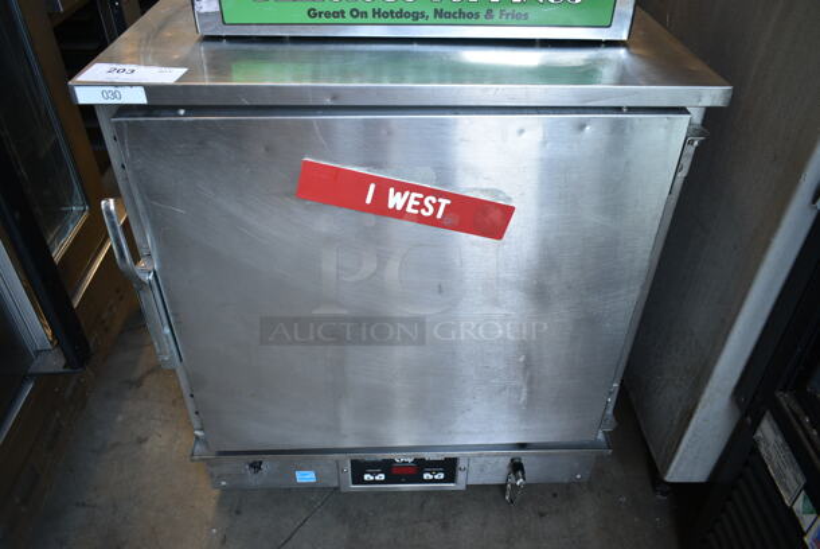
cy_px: 274
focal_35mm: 27
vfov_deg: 48.0
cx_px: 410
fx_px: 616
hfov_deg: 67.3
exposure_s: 1/30
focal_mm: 18
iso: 250
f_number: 3.5
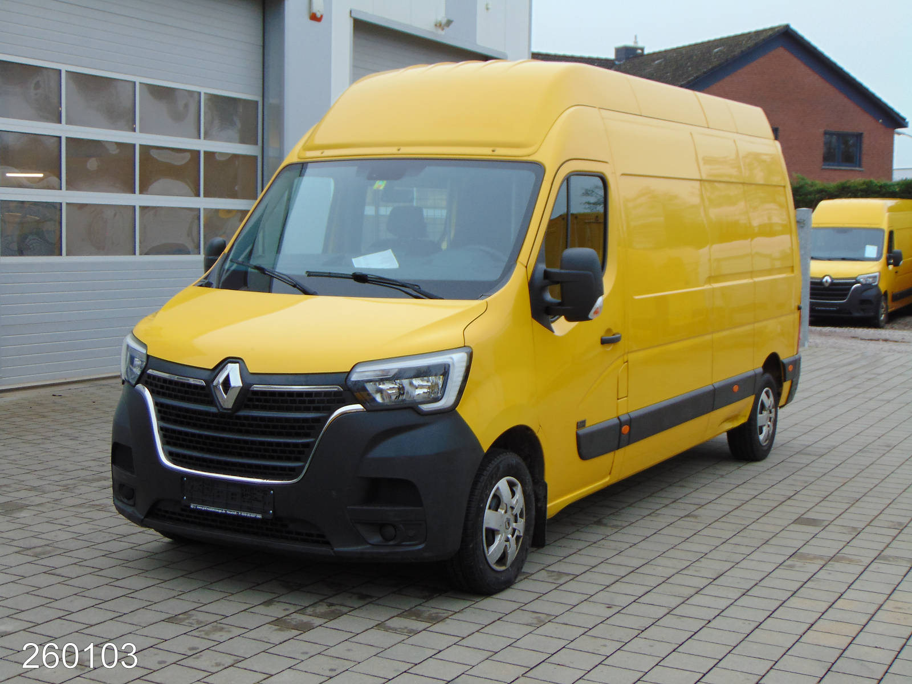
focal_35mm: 50
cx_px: 456
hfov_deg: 38.2
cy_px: 342
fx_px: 1317
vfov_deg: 29.1
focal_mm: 9
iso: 80
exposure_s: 1/80
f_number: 3.5
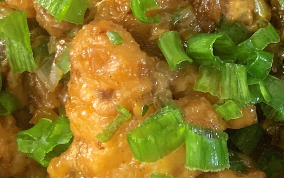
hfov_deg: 21.3
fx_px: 735
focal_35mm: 95
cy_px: 44
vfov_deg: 13.7
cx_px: 268
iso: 400
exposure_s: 1/33
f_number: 1.8
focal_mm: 4.25
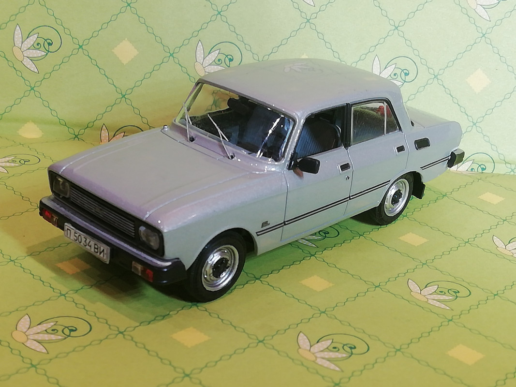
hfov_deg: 32.2
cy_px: 194
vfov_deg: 24.4
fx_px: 894
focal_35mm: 60
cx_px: 258
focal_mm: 3.46
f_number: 2.2
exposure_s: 1/33.3
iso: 160
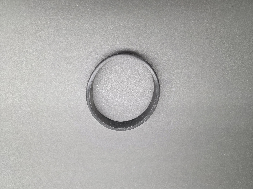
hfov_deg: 73.9
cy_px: 94
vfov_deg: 58.9
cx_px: 126
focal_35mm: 23
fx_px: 168
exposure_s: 1/120
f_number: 1.7
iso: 125
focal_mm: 6.3
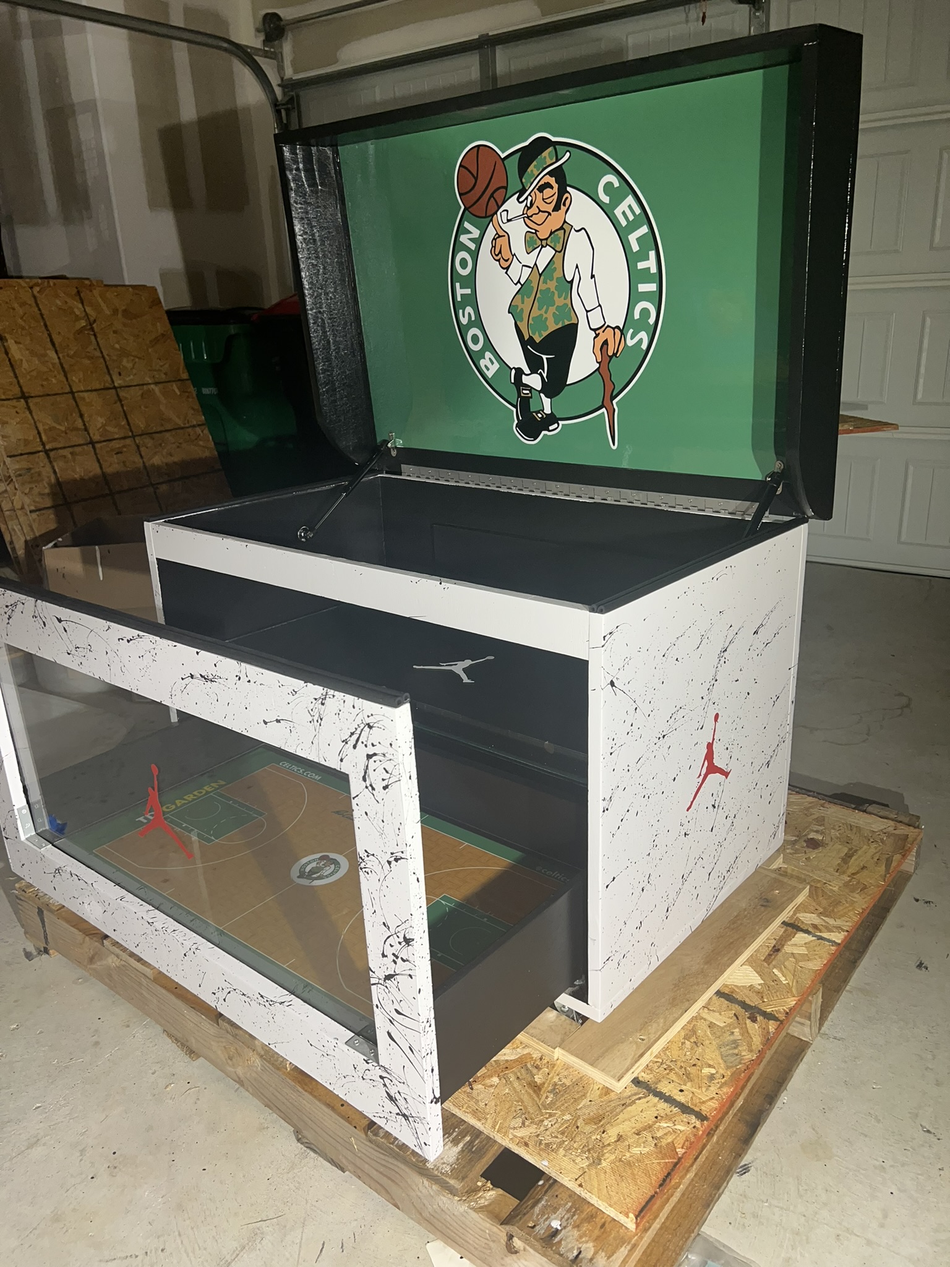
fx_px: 951
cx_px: 475
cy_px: 634
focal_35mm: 26
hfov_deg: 53.1
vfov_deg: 67.3
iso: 80
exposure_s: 1/120
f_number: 1.5
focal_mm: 5.7
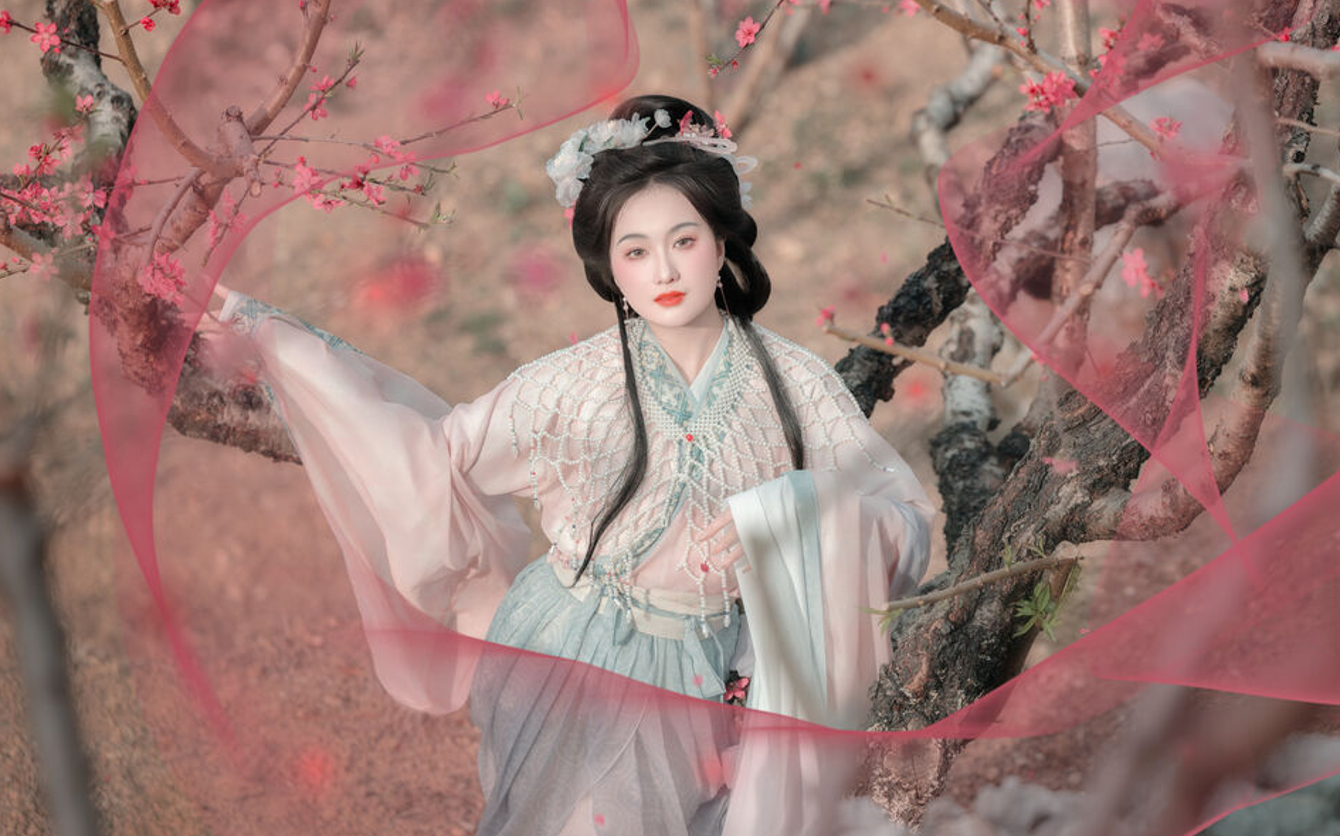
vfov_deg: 6.9
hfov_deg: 11.1
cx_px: 810
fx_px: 6900
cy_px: 381
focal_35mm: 189
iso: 50
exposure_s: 1/800
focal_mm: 147
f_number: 2.8
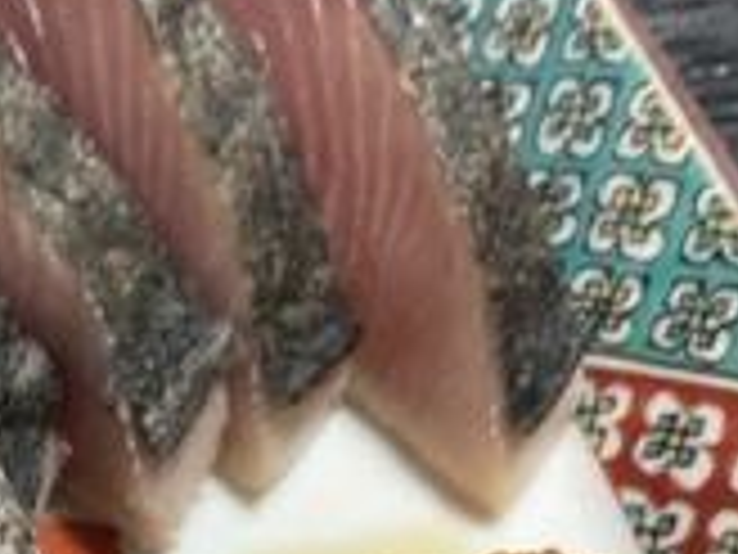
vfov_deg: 16.8
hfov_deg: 22.0
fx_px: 1812
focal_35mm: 85
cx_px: -36
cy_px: 604
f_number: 1.8
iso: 160
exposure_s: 1/60
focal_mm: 3
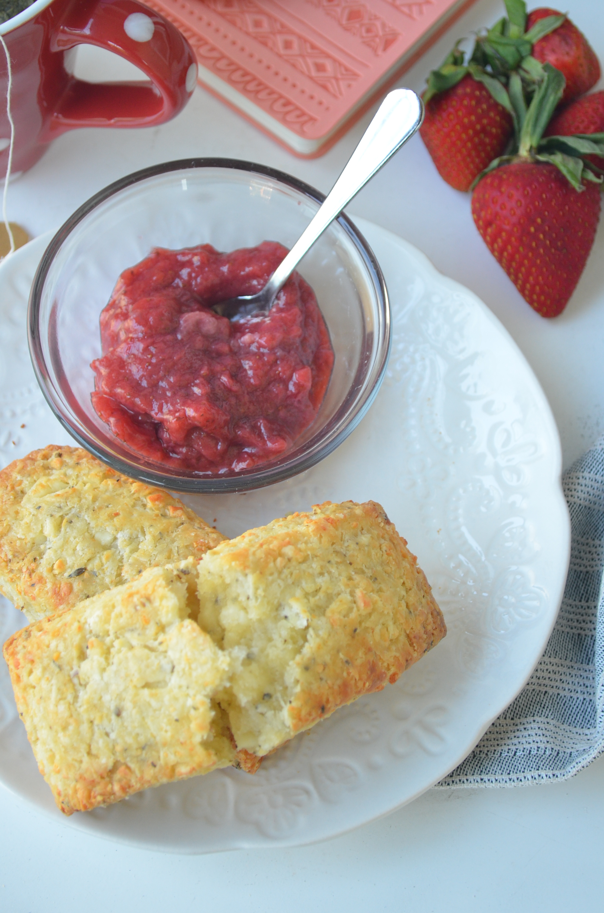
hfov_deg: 20.1
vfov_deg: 29.9
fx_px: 1706
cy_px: 456
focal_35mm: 68
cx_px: 302
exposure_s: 1/60
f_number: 5.6
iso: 720
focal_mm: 45
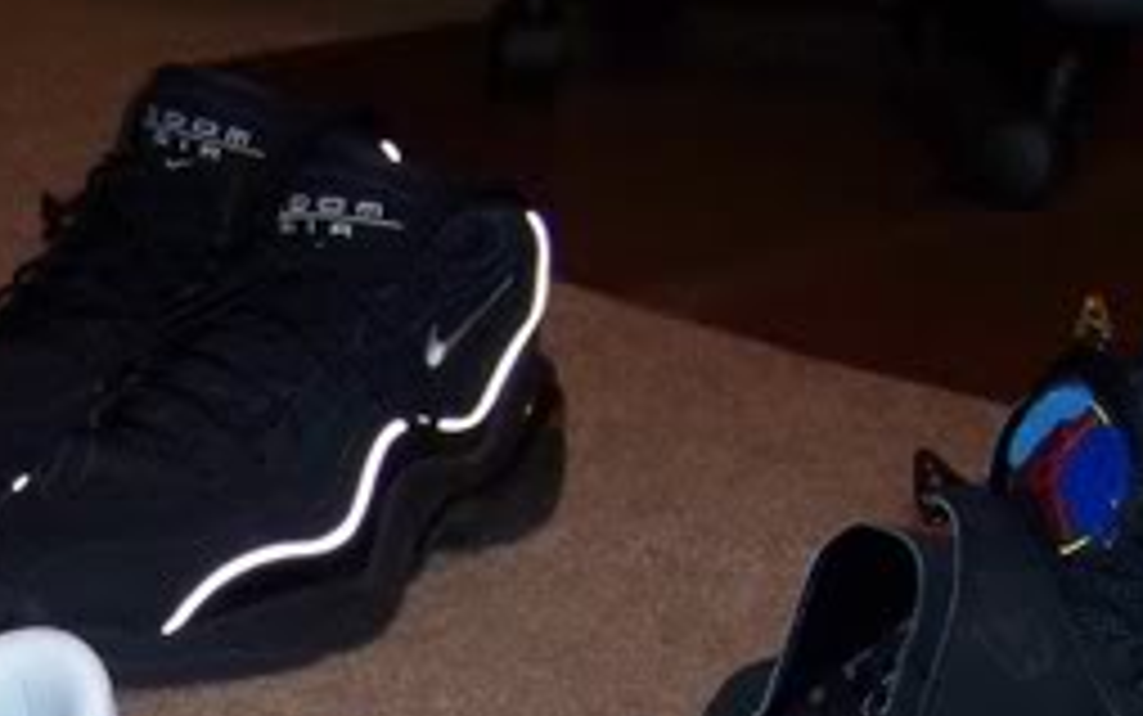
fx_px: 2992
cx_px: 14
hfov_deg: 20.9
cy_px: 788
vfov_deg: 13.4
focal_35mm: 96
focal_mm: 5.85
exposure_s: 1/30
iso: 200
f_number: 2.8
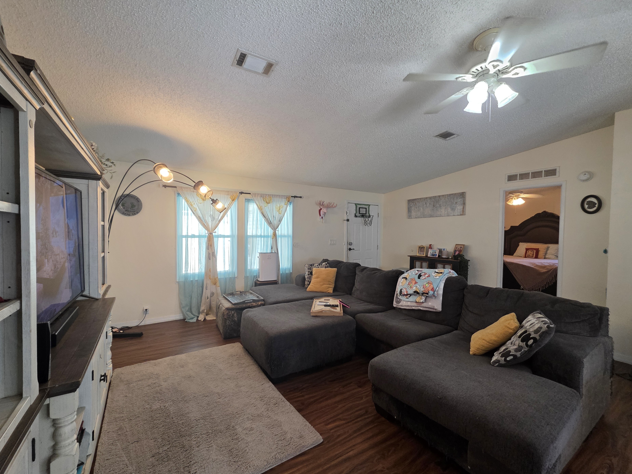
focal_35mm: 14
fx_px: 256
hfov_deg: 102.1
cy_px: 240
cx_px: 317
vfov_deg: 85.7
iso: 250
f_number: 1.9
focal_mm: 2.2
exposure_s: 1/120
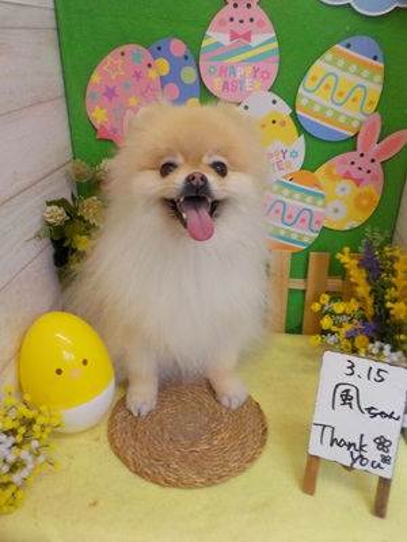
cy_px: 271
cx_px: 204
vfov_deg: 60.0
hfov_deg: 46.8
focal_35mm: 30
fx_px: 470
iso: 125
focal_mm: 4.1
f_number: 3.3
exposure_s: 1/40
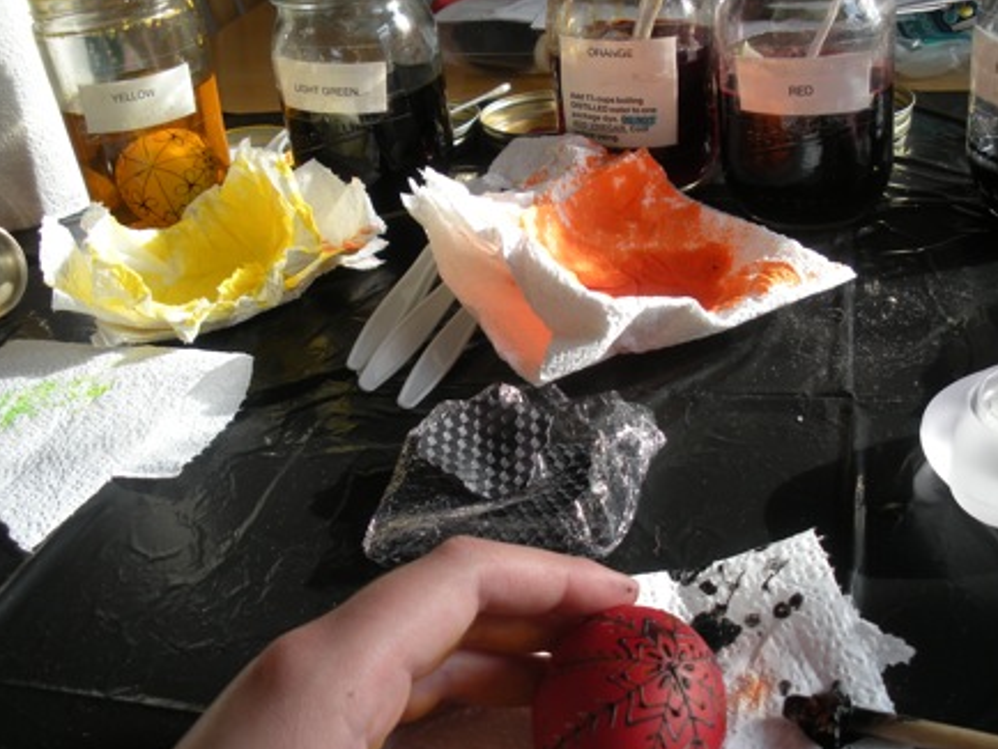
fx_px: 1125
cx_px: 531
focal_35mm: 39
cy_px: 383
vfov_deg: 36.9
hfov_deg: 47.8
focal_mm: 6.3
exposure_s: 1/59.7
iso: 71
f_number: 3.5
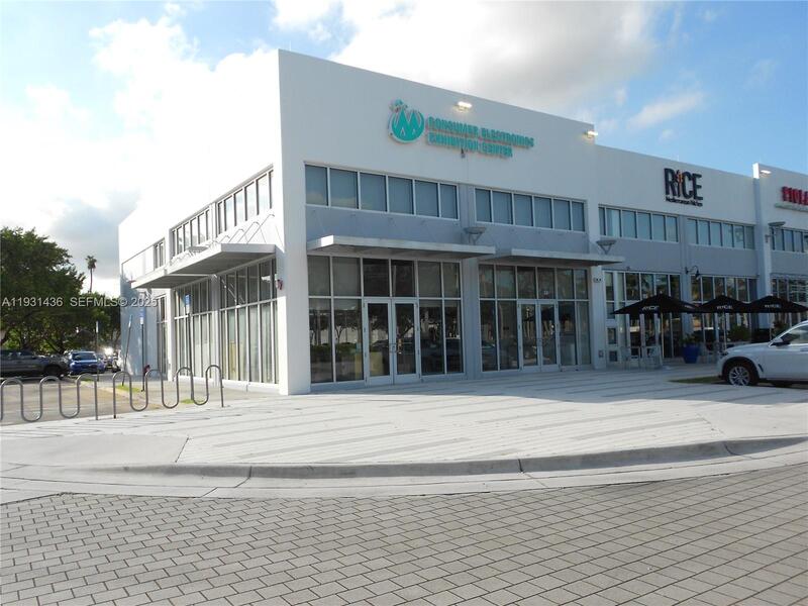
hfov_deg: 67.3
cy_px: 303
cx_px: 404
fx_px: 607
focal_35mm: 26
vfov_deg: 53.1
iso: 80
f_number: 3.2
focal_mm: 4.6
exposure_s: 1/800
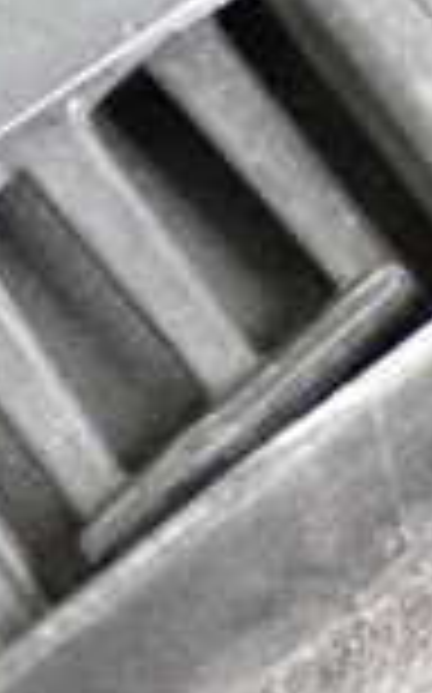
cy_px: 778
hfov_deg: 7.1
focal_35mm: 182
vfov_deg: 11.3
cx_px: 567
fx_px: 3435
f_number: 2.9
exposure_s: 1/125
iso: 4000
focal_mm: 7.84
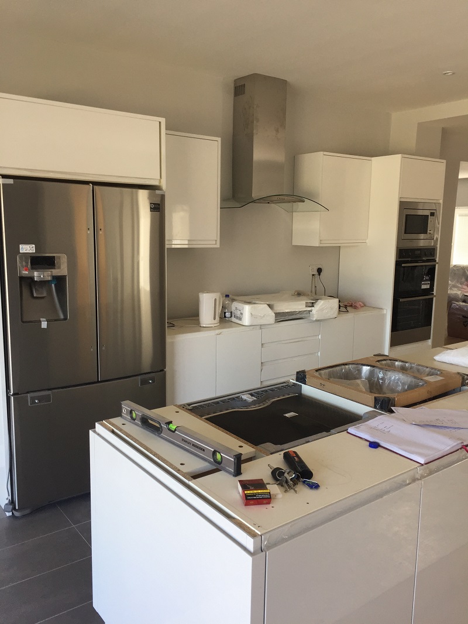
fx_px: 523
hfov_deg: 48.2
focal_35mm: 29
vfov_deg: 61.6
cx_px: 234
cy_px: 312
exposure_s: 1/100
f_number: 2.2
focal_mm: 4.15
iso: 50
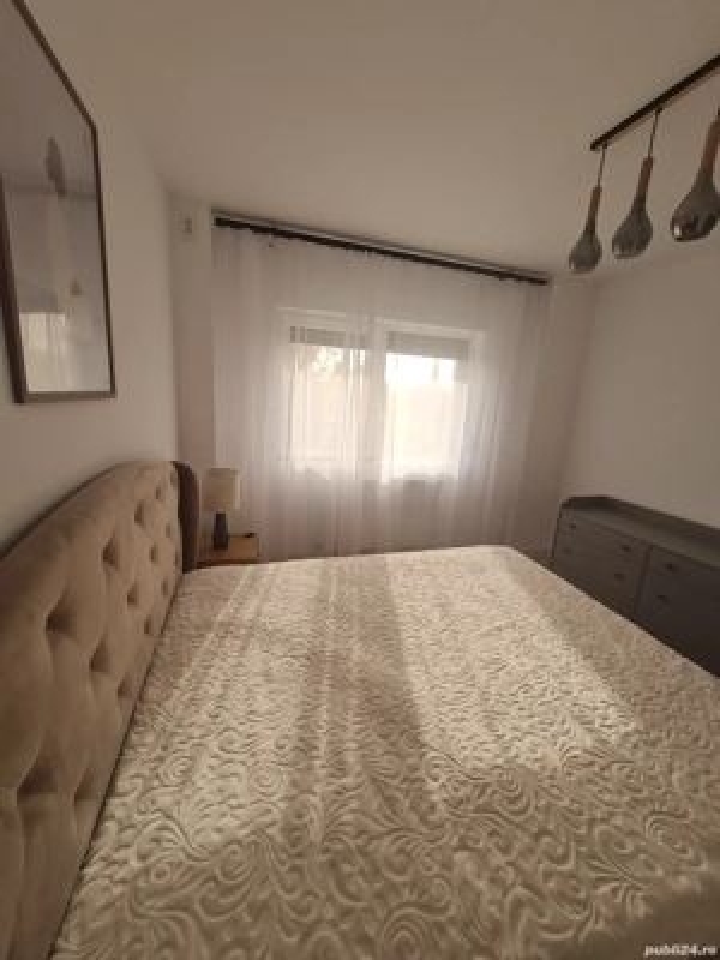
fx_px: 361
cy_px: 480
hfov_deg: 89.9
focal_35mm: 13
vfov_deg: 106.2
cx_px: 360
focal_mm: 1.74
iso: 50
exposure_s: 1/100
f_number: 2.2
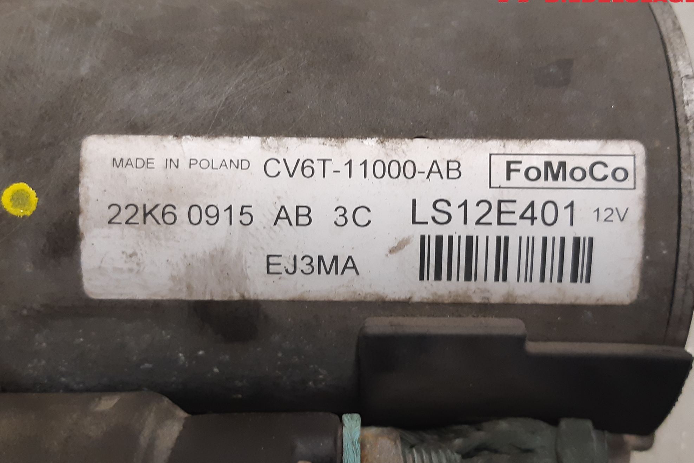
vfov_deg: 46.4
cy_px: 212
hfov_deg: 65.5
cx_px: 354
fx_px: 540
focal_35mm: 28
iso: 160
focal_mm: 3.93
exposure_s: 1/50
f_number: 1.7
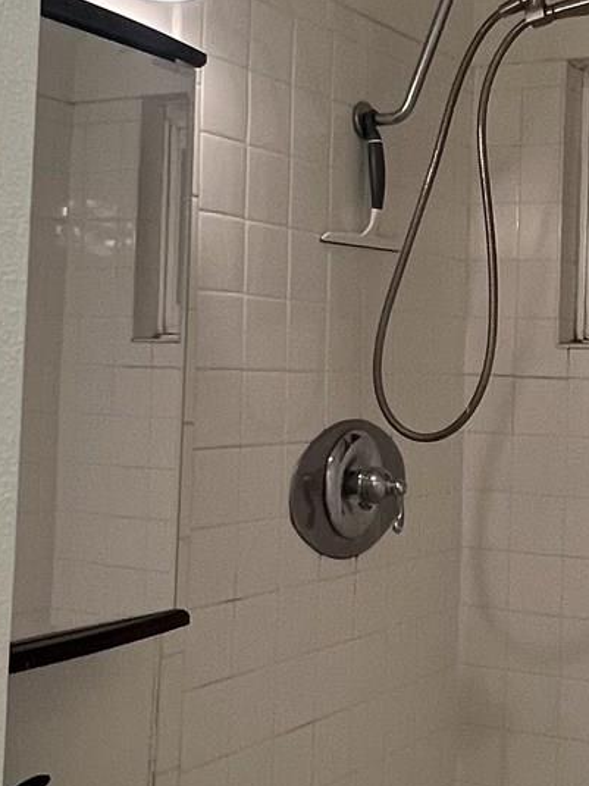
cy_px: 325
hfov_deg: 25.6
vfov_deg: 34.3
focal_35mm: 56
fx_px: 1271
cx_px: 486
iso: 200
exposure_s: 1/60
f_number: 1.8
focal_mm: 1.57
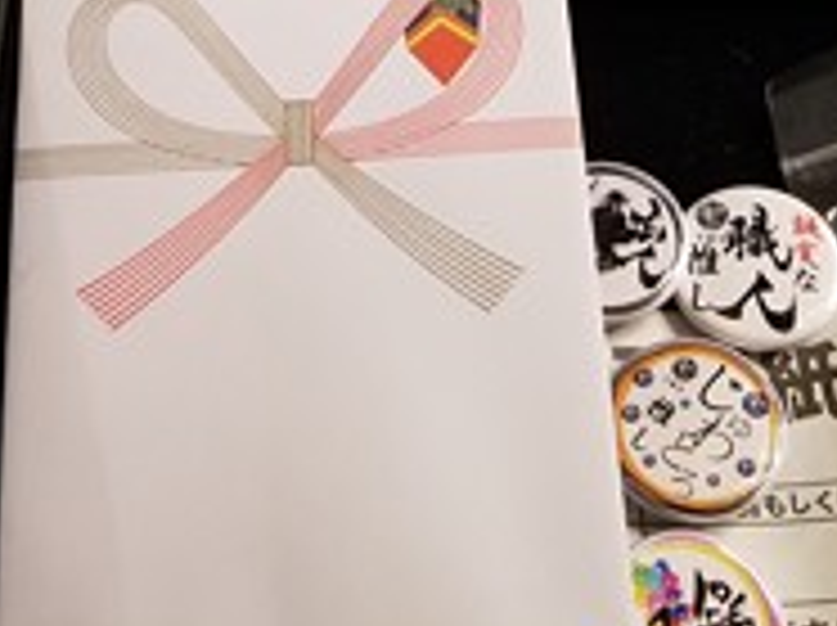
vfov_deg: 21.7
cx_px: 441
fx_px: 1521
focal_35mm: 63
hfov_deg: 30.8
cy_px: -108
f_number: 1.7
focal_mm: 4.25
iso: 250
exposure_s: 1/120
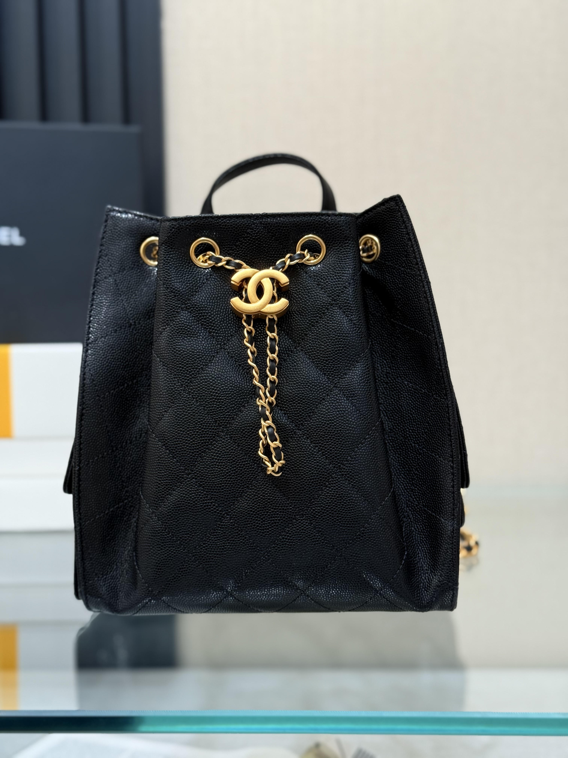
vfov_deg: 39.7
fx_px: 1050
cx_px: 284
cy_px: 379
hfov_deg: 30.3
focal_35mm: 48
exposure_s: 1/244
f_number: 1.78
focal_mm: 6.76
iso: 64
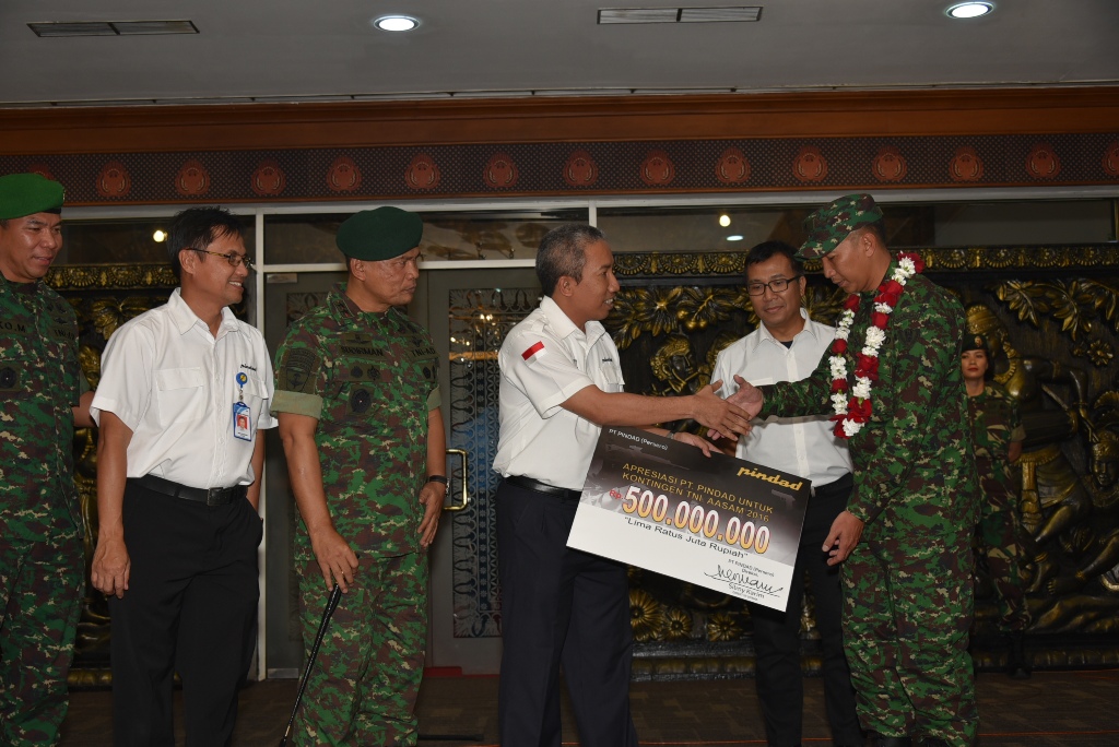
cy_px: 374
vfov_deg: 28.1
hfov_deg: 41.1
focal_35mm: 48
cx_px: 560
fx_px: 1493
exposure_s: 1/60
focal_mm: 48
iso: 400
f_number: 5.6
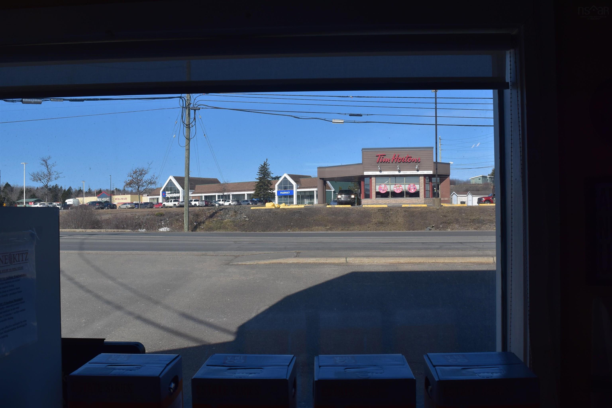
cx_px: 306
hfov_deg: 61.9
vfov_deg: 43.6
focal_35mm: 30
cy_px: 204
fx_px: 510
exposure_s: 1/500
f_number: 11
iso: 360
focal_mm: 20
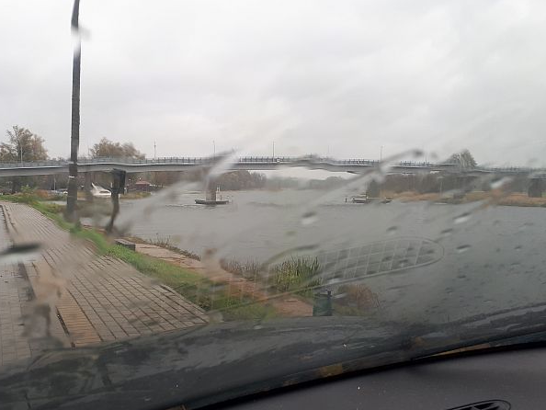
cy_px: 234
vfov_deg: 40.6
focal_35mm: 35
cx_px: 240
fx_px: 552
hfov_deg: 52.5
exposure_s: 1/108
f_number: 1.9
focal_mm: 3.6
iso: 40
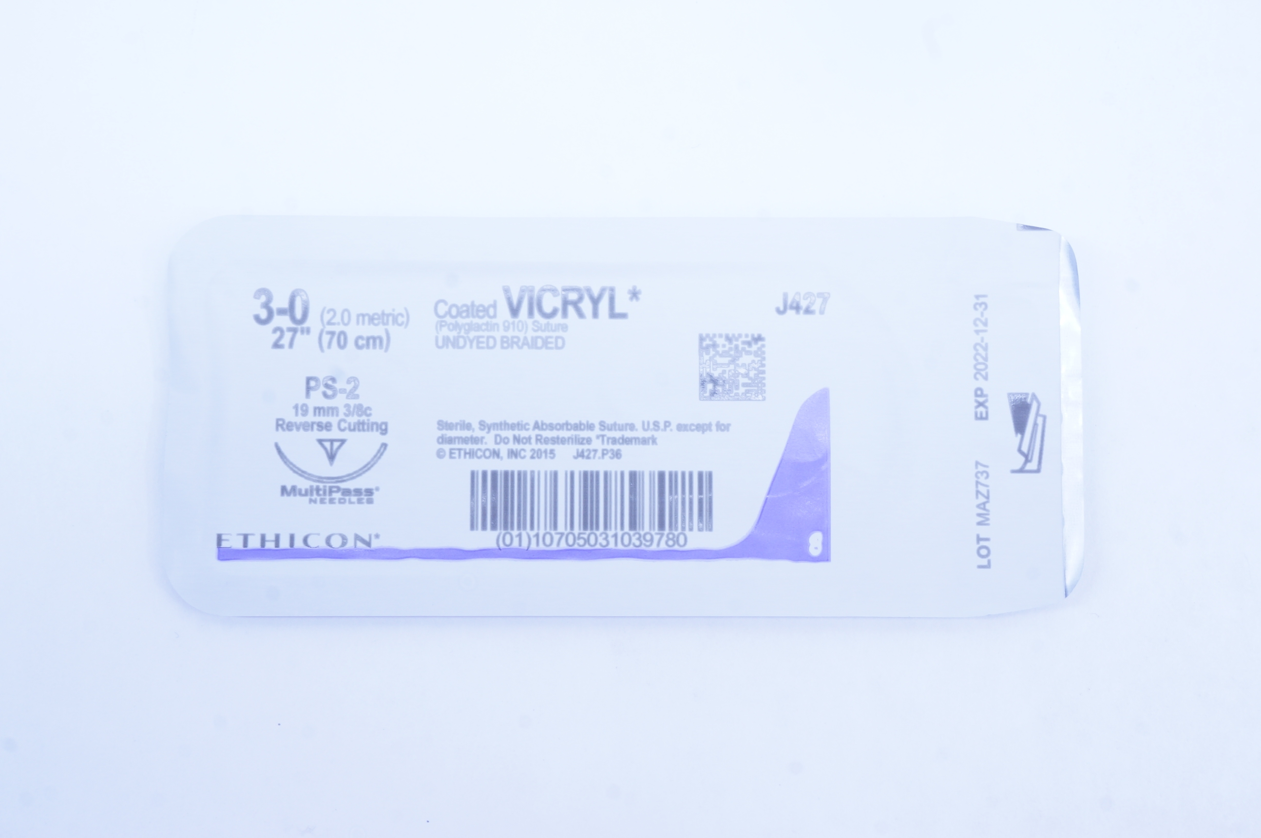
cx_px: 630
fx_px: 1889
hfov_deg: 36.9
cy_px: 419
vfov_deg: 25.0
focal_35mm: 54
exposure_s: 1/10
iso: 400
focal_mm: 36
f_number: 13
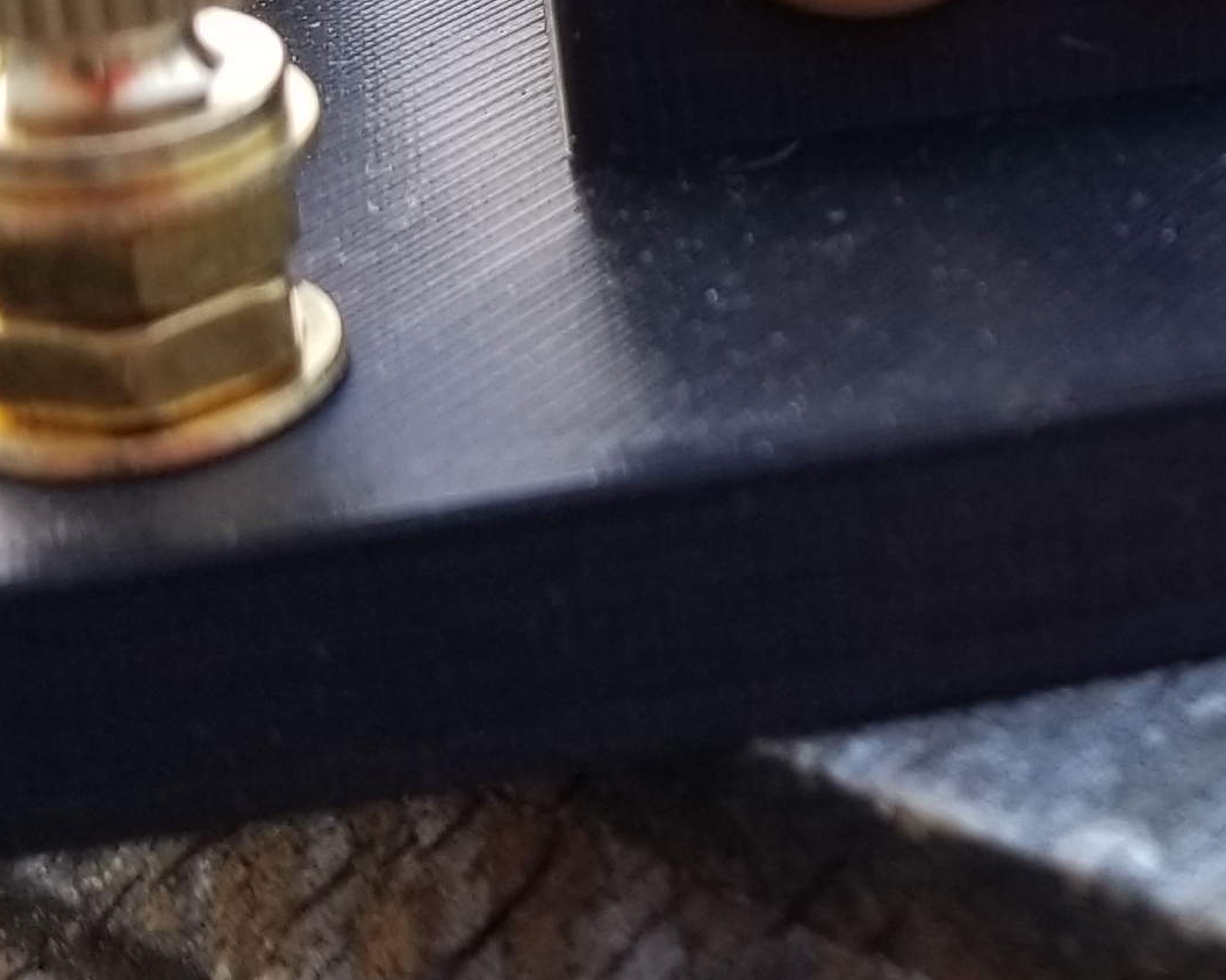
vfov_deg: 15.5
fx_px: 3520
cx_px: 1742
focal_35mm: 97
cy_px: -74
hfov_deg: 18.0
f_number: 1.7
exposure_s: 1/120
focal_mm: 4.25
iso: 64
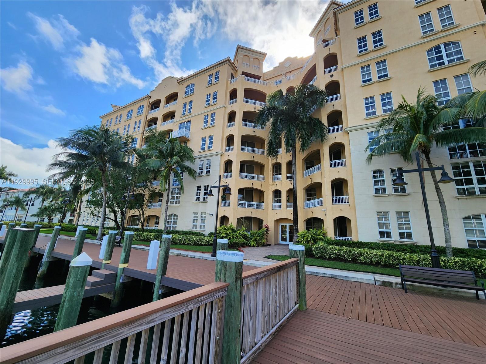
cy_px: 182
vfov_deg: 89.9
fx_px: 183
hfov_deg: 106.2
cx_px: 243
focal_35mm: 13
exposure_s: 1/717
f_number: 2.2
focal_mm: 2.2
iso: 50
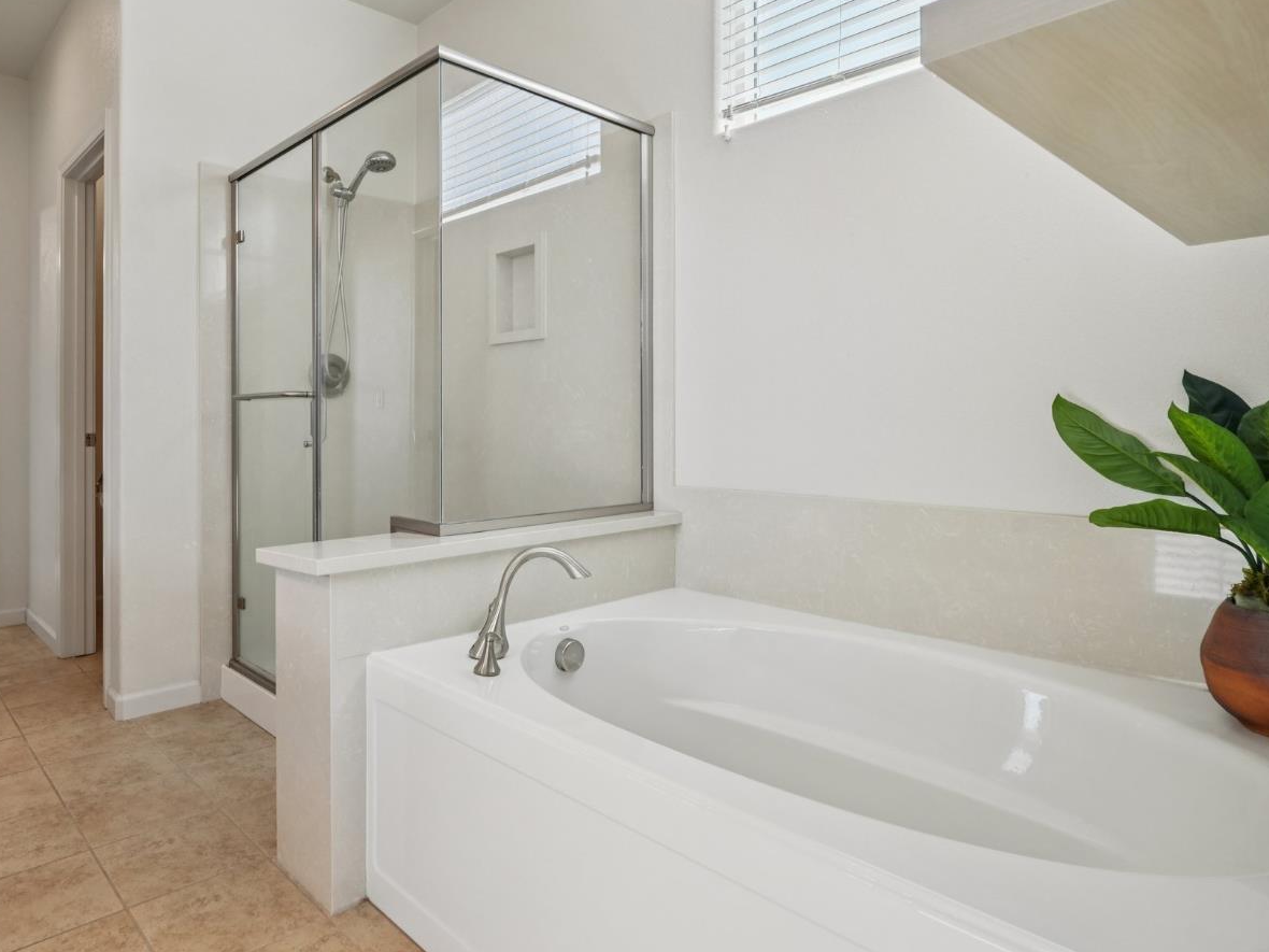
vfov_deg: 60.9
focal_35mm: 22
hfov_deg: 75.8
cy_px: 423
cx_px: 533
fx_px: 807
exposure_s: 1/50
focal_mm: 18
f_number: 8
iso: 400
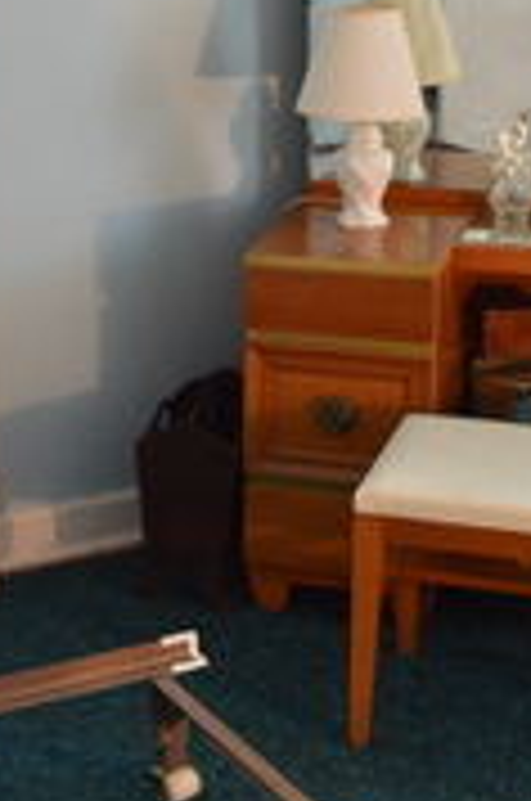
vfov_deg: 23.0
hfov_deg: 14.7
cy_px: 225
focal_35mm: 88
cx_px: -198
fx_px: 1954
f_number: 3.5
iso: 1800
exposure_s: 1/15
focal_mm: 18
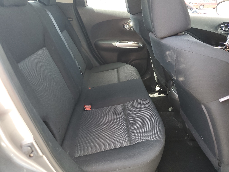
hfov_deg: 67.3
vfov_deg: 53.1
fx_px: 172
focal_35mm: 26
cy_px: 86
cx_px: 114
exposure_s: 1/120
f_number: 1.5
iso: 59
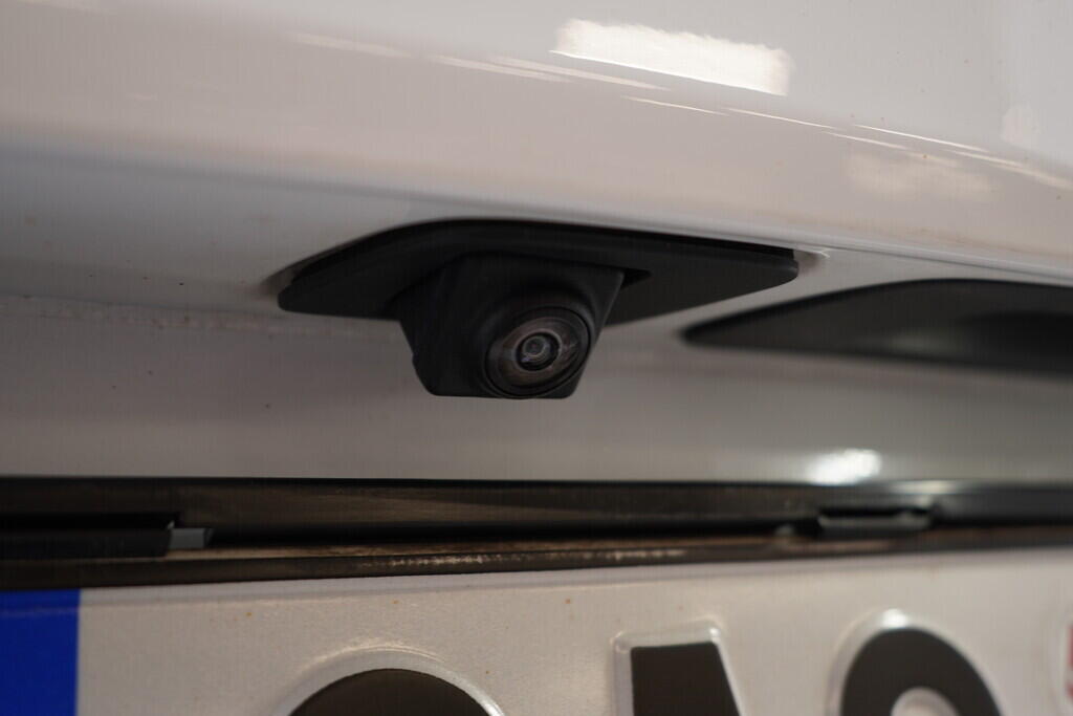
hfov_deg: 53.1
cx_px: 536
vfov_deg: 36.9
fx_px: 1073
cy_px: 358
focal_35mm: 36
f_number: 3.2
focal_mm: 24
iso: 125
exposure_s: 1/50
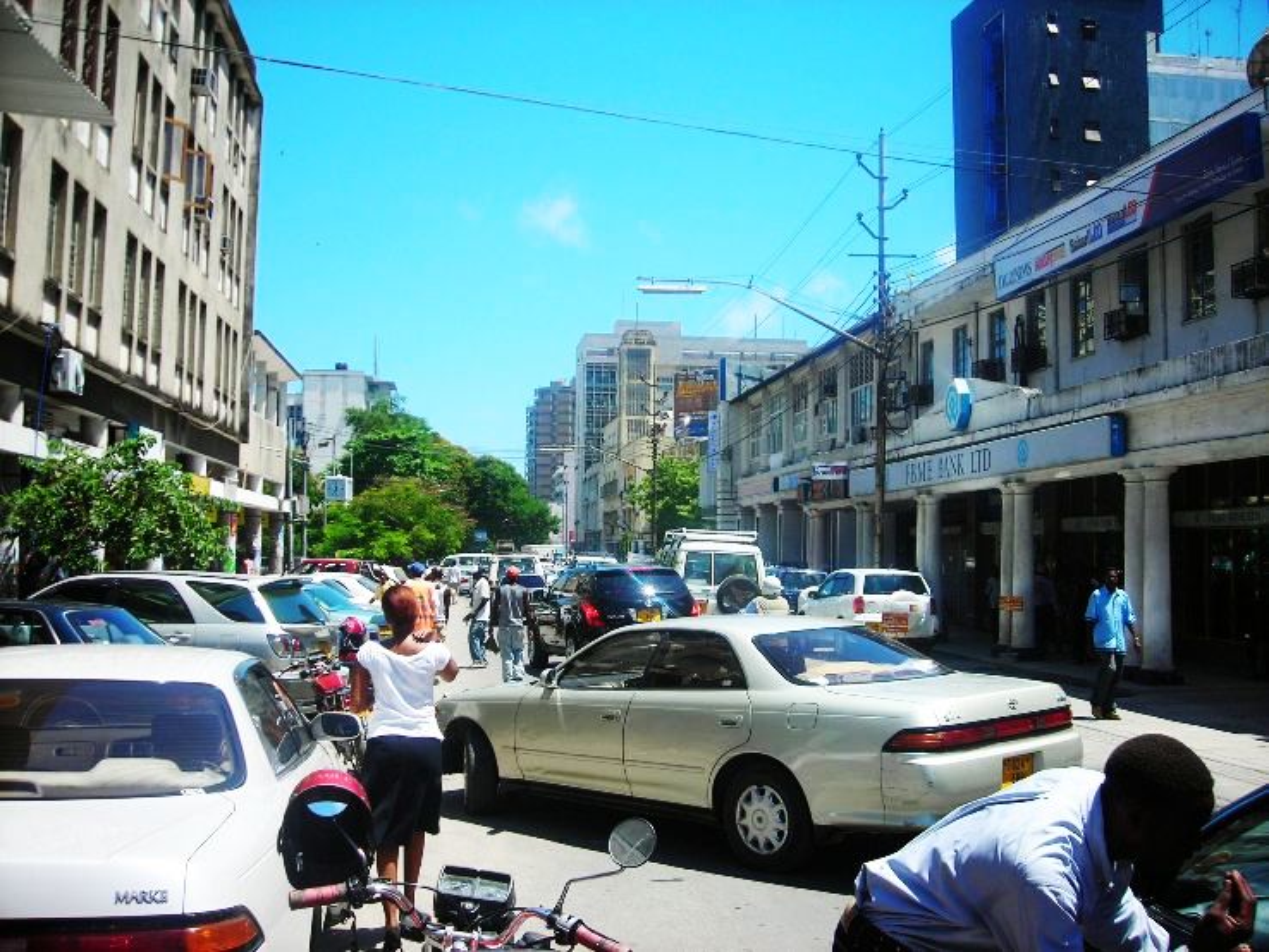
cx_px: 634
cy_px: 476
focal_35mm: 38
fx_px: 1394
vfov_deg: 37.7
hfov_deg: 49.0
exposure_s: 1/619
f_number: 3.2
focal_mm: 6.3
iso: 50
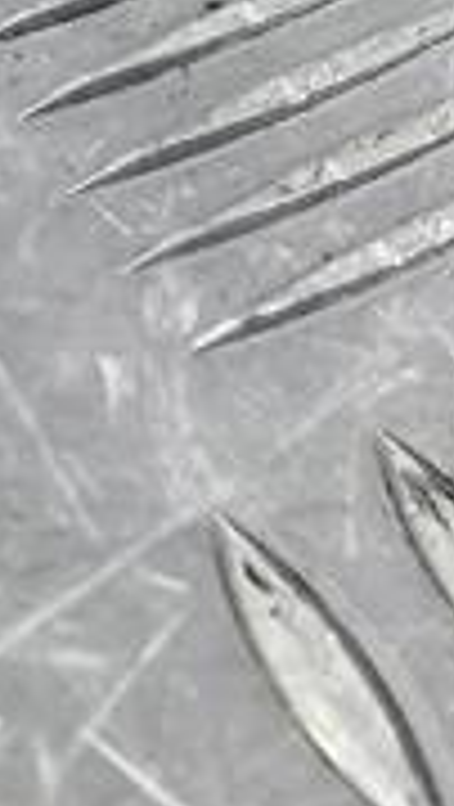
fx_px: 3331
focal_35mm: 156
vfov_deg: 13.0
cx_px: 1852
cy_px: -441
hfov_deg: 6.3
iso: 80
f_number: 1.8
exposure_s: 1/50
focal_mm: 4.6
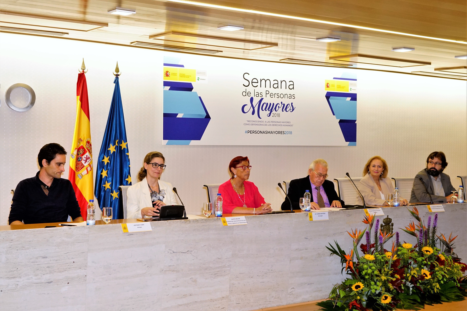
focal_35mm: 44
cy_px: 156
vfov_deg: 30.5
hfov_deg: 44.5
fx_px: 571
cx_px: 234
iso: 2000
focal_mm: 44
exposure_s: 1/160
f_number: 6.3
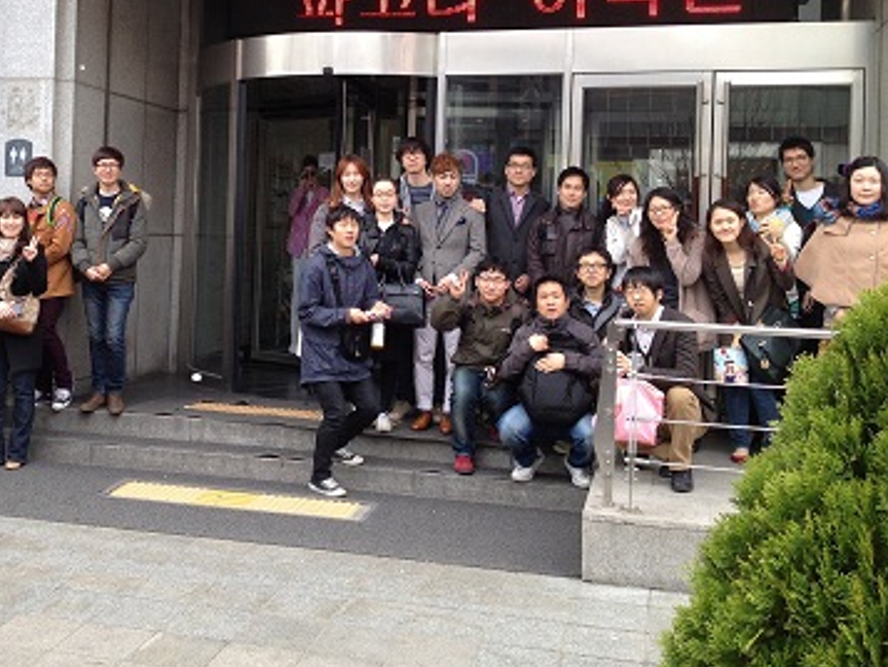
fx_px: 1257
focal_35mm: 49
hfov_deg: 38.6
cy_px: 225
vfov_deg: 29.5
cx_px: 316
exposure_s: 1/144
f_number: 2.4
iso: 64
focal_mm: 4.28
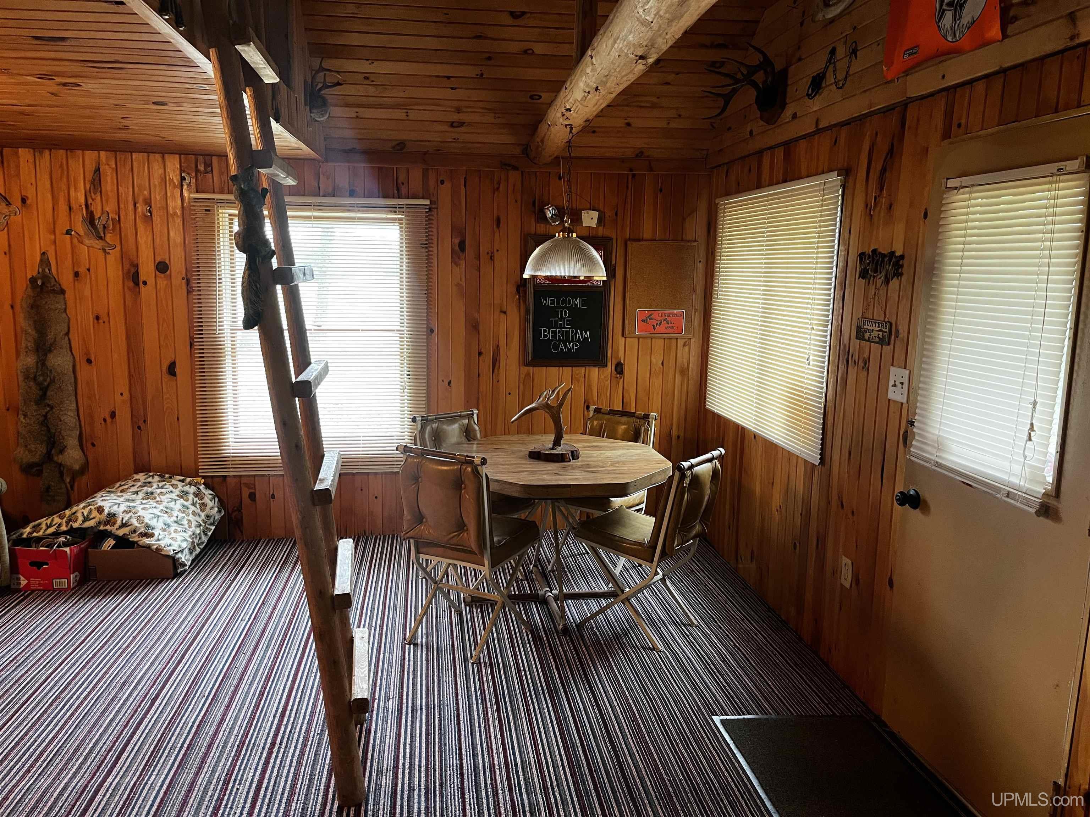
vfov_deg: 53.1
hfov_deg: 67.3
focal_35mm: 26
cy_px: 408
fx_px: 819
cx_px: 545
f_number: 1.6
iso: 250
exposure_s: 1/60
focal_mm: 5.1
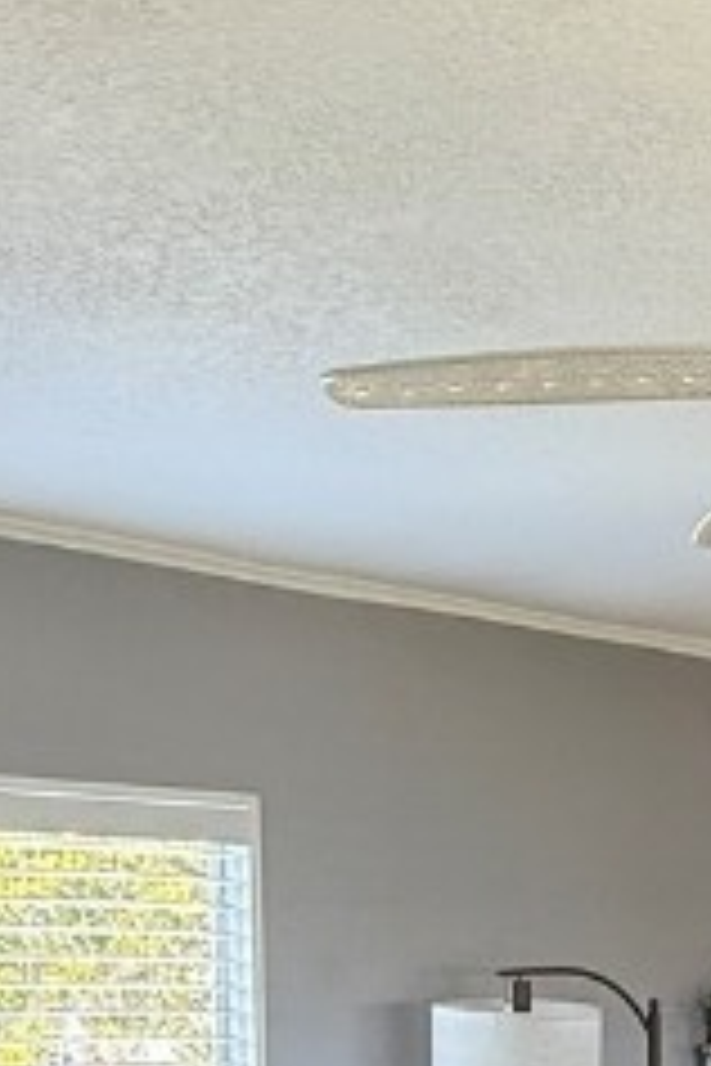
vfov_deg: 28.6
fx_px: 1866
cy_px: 1210
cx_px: 693
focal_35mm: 63
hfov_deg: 20.9
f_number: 2.2
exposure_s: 1/99
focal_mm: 2.22
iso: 250
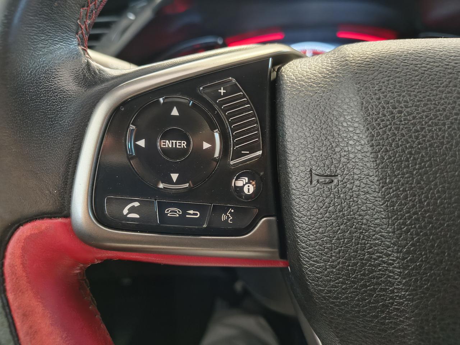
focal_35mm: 24
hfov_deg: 71.6
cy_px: 172
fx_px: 319
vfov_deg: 56.8
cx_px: 230
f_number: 1.8
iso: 1417
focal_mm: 5.56
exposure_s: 1/30
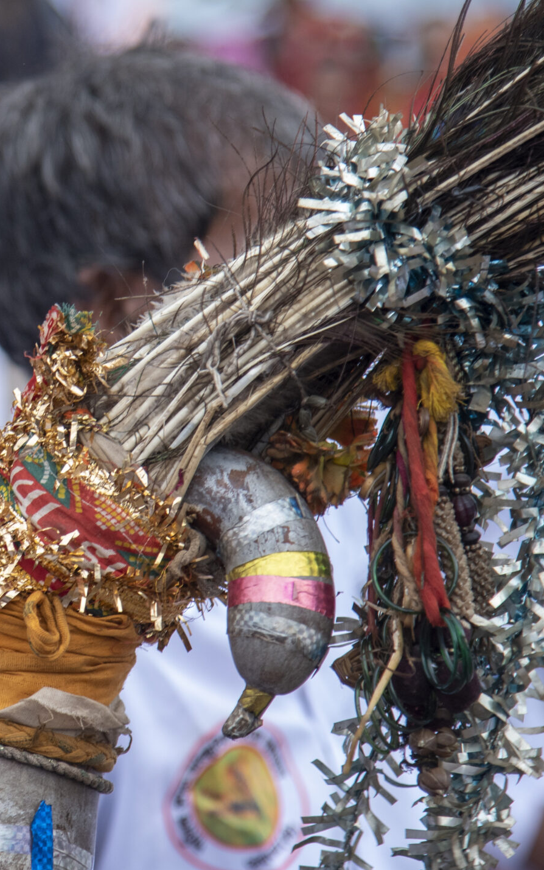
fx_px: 5194
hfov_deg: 6.0
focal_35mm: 219
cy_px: 384
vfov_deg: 9.6
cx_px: -61
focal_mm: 120
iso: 640
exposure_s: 1/640
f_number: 4
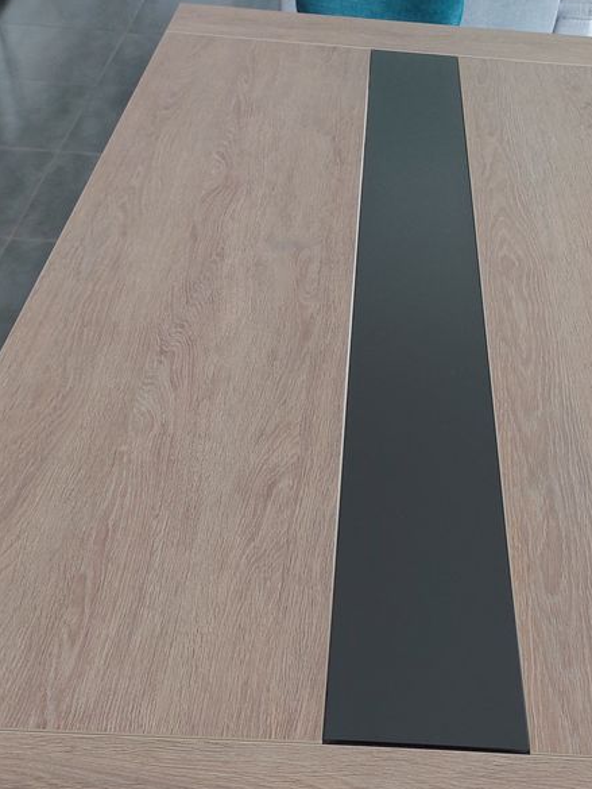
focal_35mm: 41
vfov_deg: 43.6
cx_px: 395
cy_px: 631
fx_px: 935
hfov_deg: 34.8
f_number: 1.8
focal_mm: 5.23
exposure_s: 1/100
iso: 160
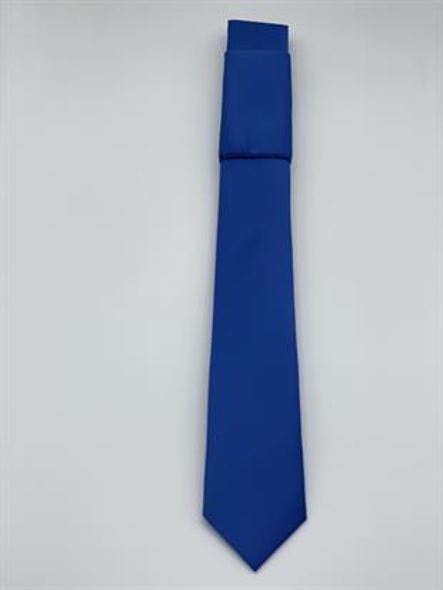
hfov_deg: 28.0
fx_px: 887
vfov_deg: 36.8
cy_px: 295
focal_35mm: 52
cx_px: 222
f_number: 2
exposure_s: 1/393
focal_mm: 6
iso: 32
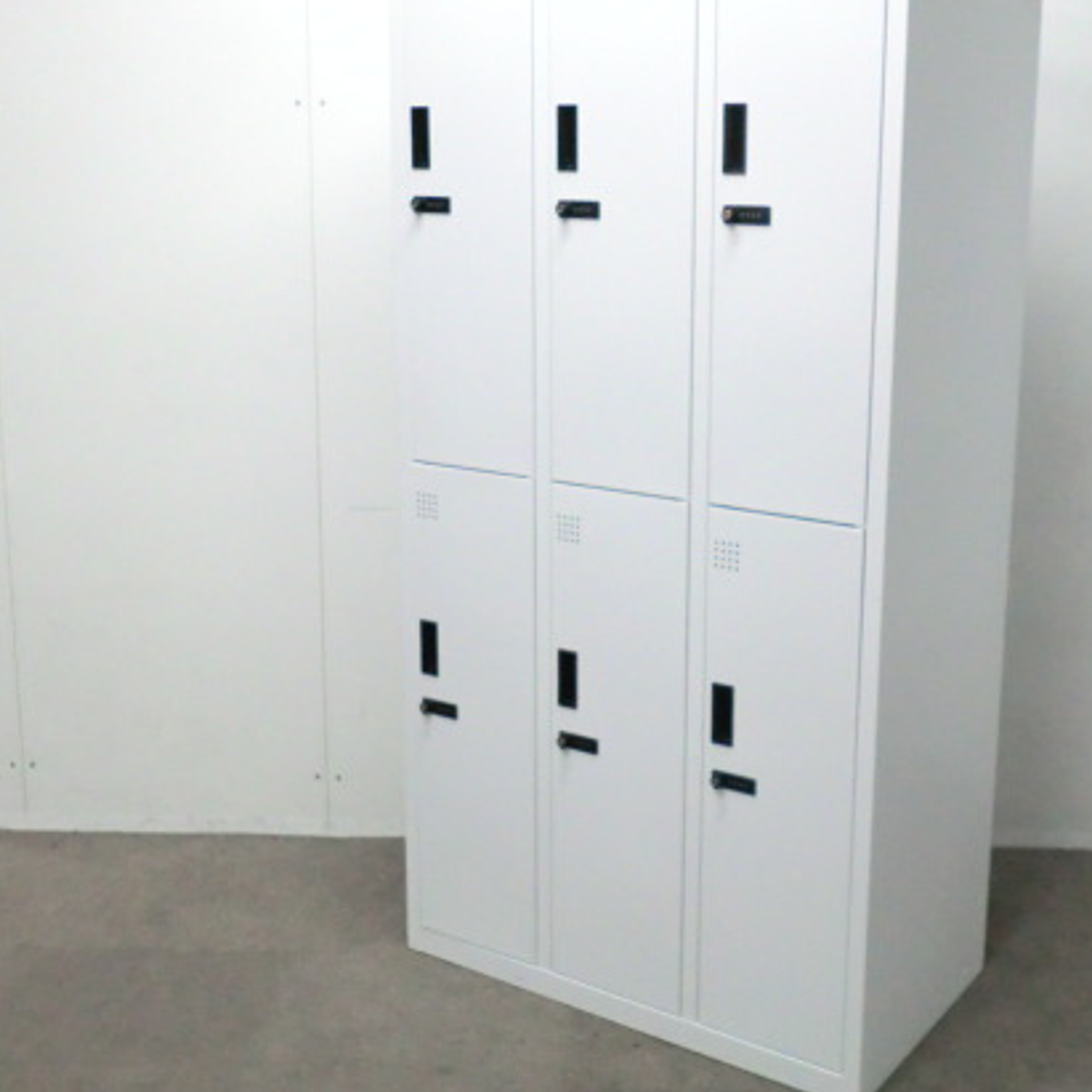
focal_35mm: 44
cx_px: 654
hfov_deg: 38.2
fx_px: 1570
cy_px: 481
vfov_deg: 38.3
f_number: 3.5
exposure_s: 1/60
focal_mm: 5.8
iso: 640
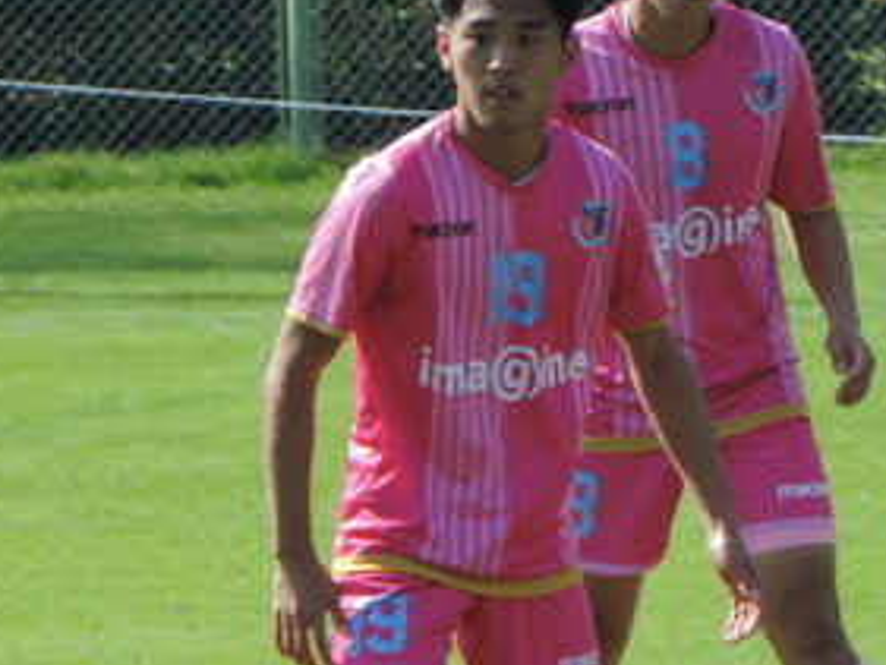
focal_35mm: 1239
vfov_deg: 1.2
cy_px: 728
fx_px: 31726
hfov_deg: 1.6
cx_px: 634
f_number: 4.9
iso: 80
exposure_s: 1/250
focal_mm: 77.5
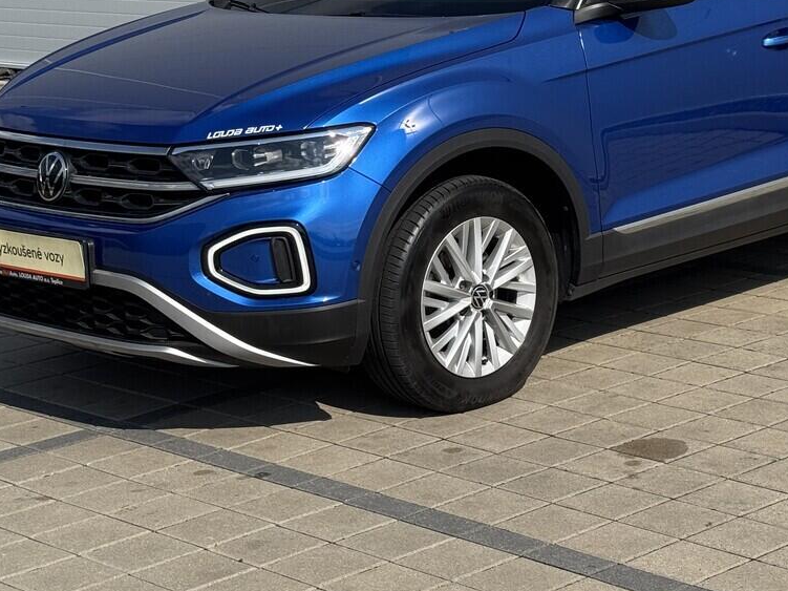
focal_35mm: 92
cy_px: 82
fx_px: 2094
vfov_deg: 15.9
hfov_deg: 21.2
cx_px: 533
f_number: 1.78
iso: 64
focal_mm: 6.76
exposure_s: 1/6410
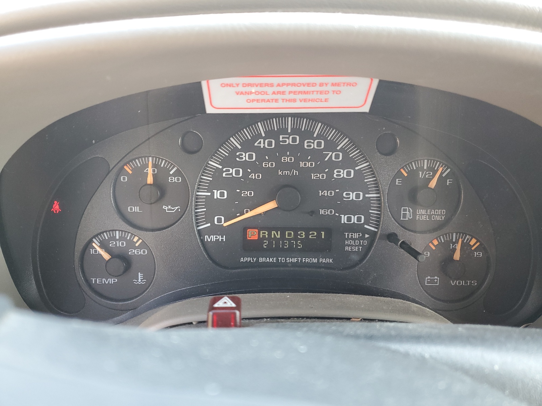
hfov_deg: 67.3
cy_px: 203
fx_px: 407
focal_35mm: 26
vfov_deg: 53.1
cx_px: 271
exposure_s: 1/60.2
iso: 83
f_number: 1.5
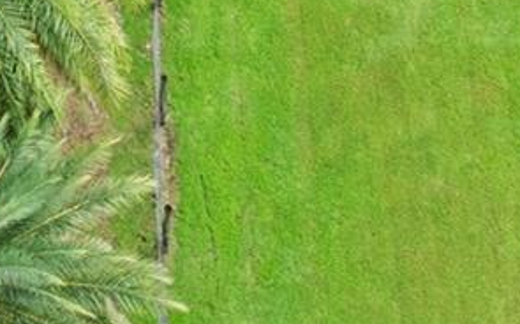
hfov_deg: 14.6
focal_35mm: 138
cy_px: -631
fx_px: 1955
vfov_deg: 8.2
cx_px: -136
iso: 100
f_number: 2.8
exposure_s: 1/160
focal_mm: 12.29
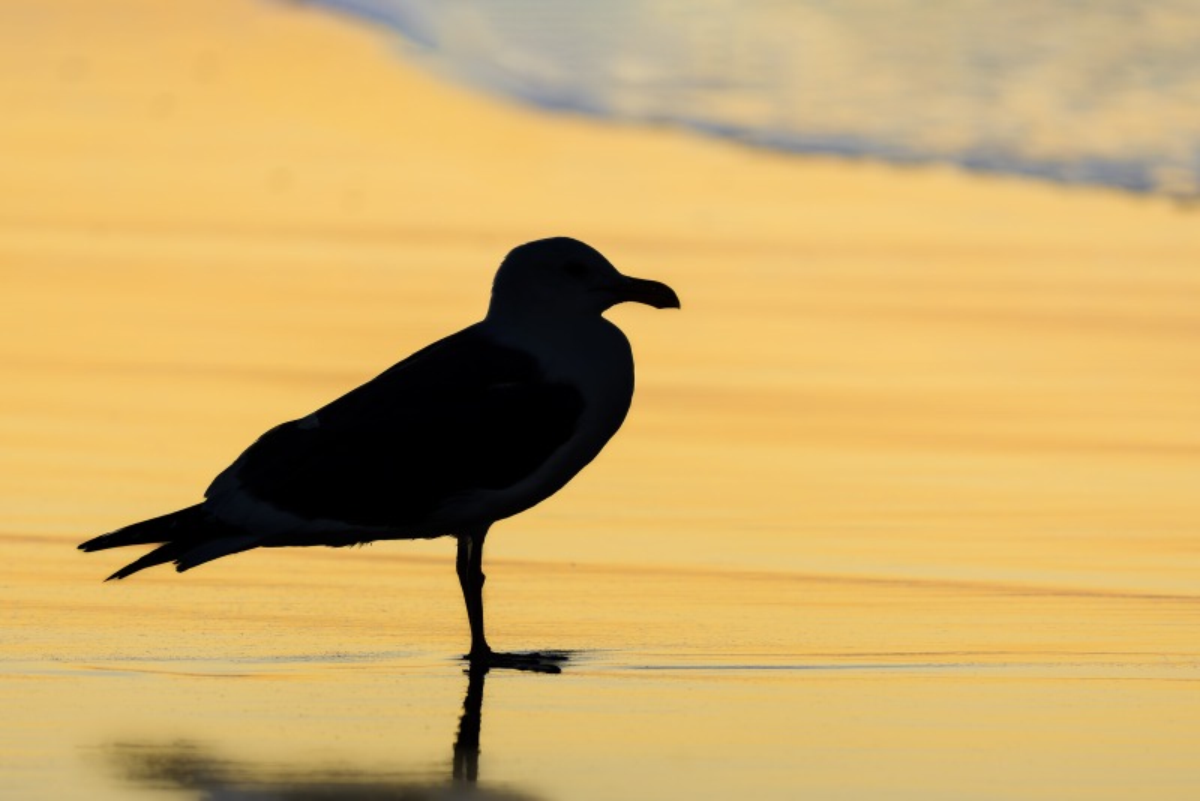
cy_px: 400
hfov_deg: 4.5
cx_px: 600
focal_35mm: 459
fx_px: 15305
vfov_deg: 3.0
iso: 640
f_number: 6.3
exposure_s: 1/400
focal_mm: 459
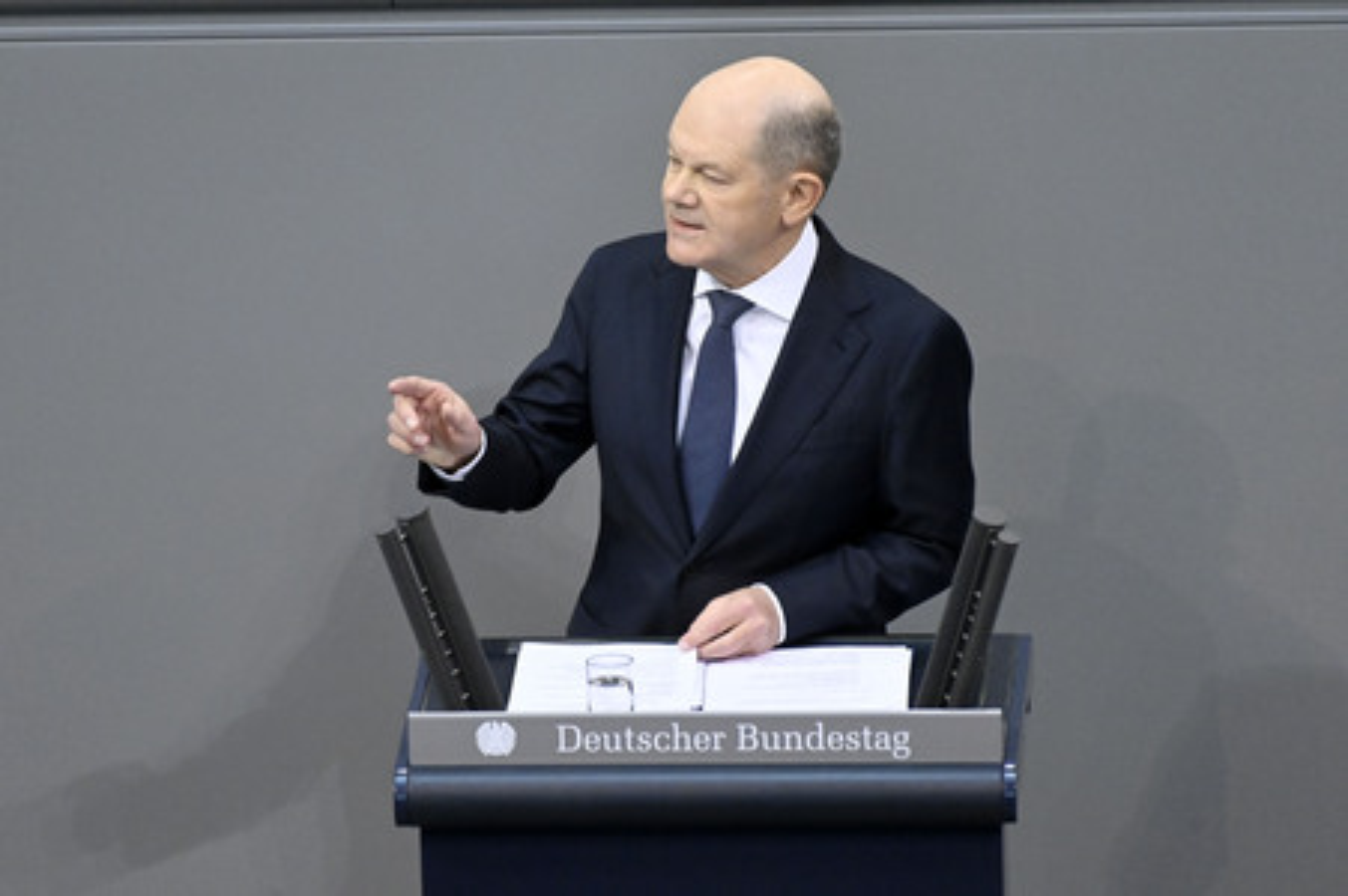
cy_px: 448
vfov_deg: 2.7
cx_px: 674
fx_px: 18708
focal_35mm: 500
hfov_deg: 4.1
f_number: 5.6
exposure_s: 1/400
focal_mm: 500
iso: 10000
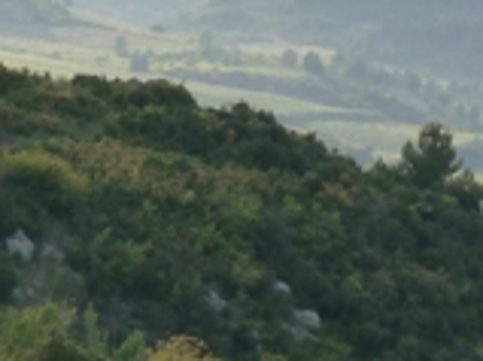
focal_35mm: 904
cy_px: 228
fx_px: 12604
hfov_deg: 2.2
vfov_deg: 1.6
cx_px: 898
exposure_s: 1/200
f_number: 4.6
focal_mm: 34.4
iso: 125
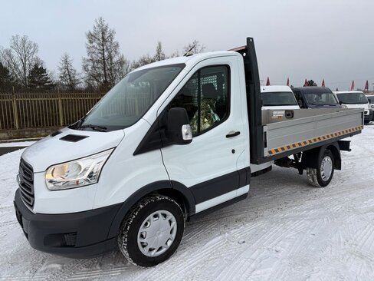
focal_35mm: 24
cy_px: 140
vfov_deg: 56.8
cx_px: 187
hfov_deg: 71.6
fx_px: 259
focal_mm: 6.76
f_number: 1.78
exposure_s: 1/202
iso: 64
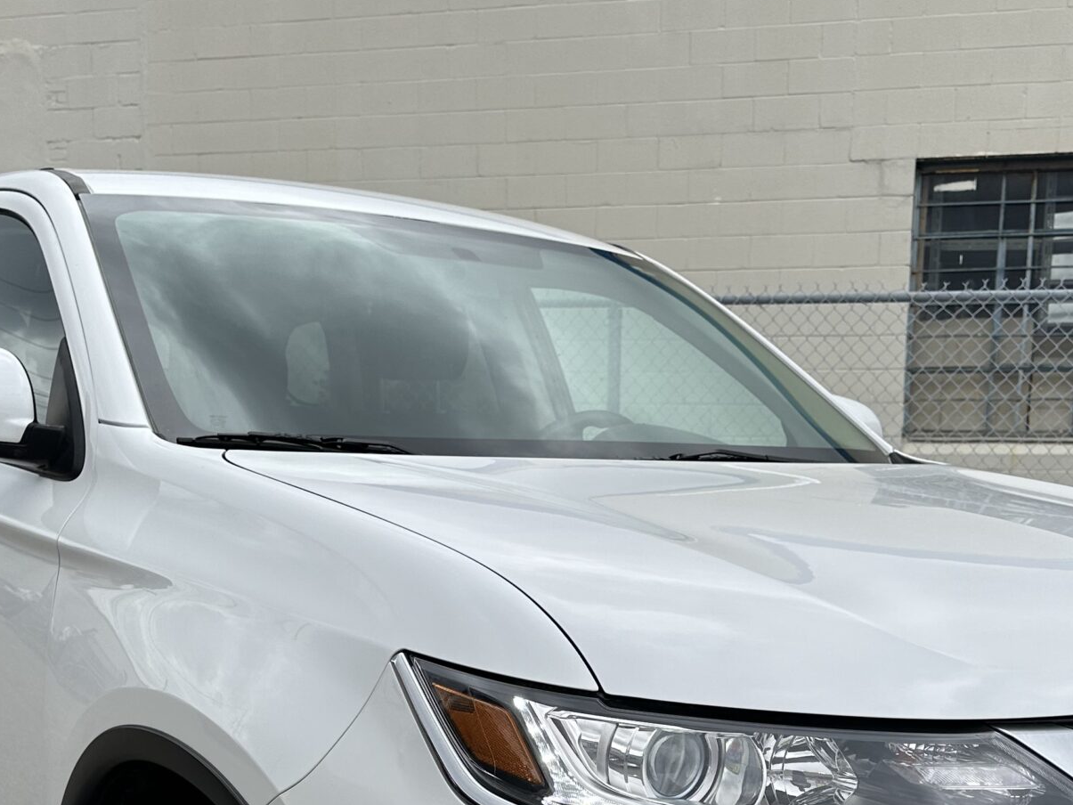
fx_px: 1581
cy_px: 728
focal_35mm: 51
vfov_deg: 27.5
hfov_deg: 37.5
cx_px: 589
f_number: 1.78
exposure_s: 1/1812
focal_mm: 6.86
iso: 80
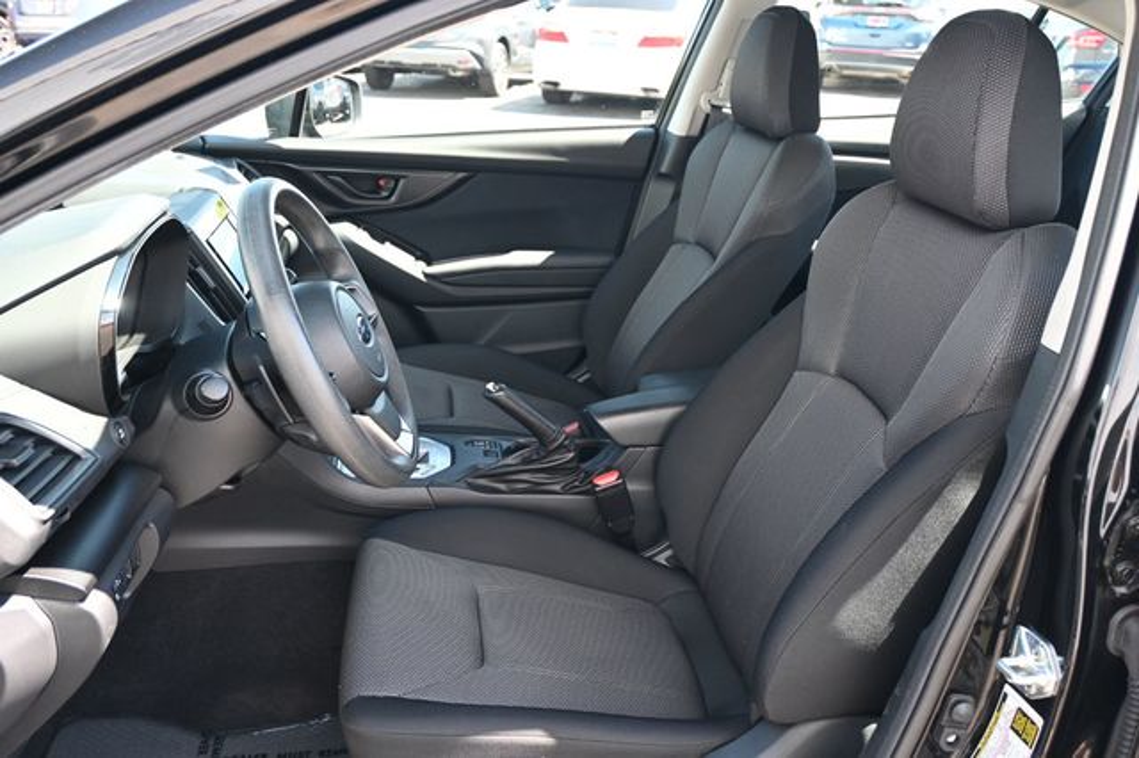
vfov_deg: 41.7
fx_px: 996
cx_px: 570
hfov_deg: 59.5
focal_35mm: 32
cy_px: 379
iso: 720
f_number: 4
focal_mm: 21
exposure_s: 1/125
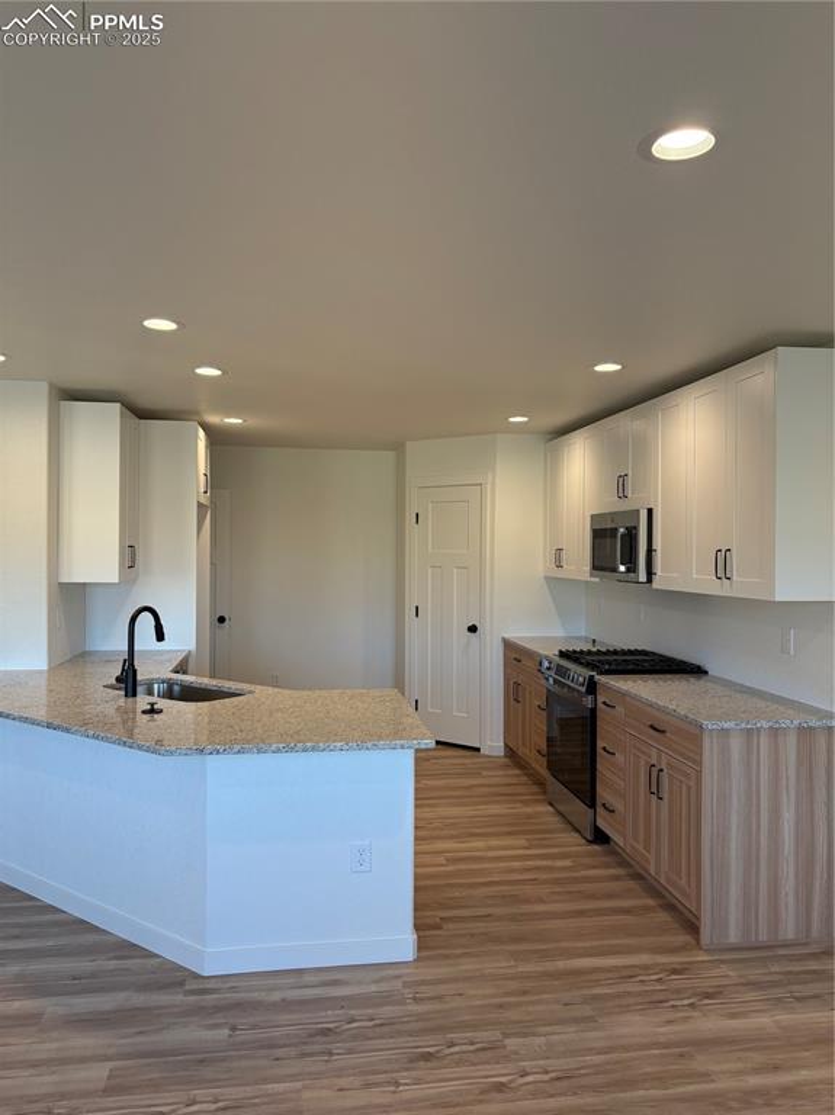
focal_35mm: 26
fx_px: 837
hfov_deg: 53.0
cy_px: 558
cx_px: 418
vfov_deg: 67.3
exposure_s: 1/232
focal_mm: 5.96
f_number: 1.6
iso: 80
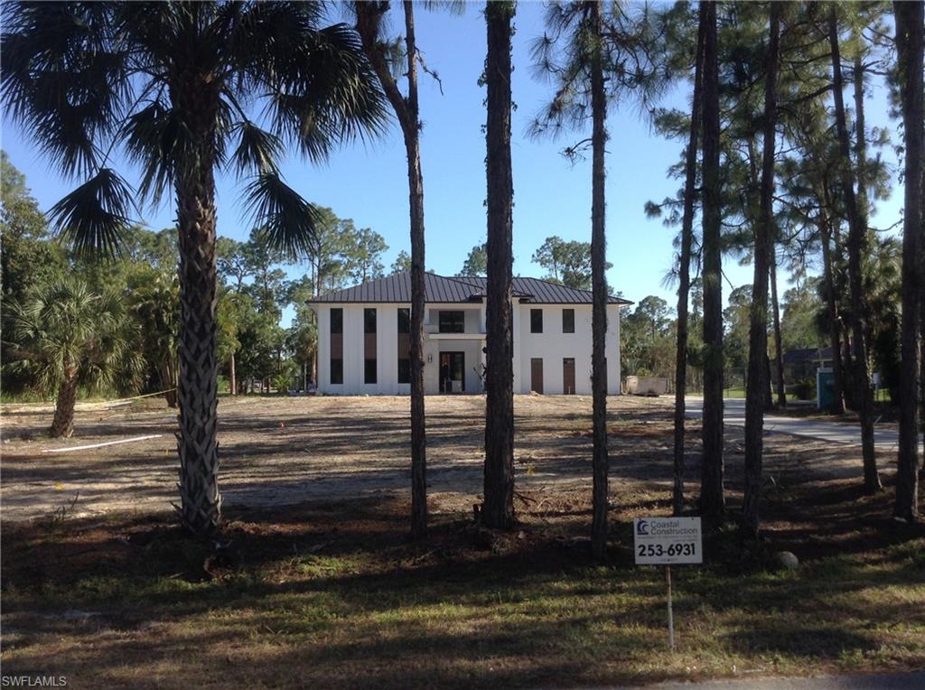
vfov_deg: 42.8
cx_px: 462
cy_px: 345
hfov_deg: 55.4
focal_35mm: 33
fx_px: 880
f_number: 2.4
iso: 25
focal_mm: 3.3
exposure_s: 1/673
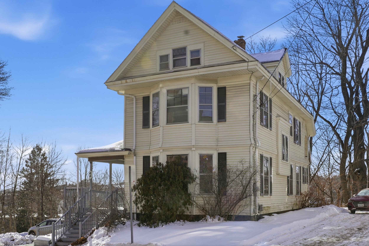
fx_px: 400
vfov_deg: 34.2
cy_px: 123
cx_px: 184
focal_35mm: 39
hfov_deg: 49.6
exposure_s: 1/4000
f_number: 11
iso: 100
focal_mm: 26
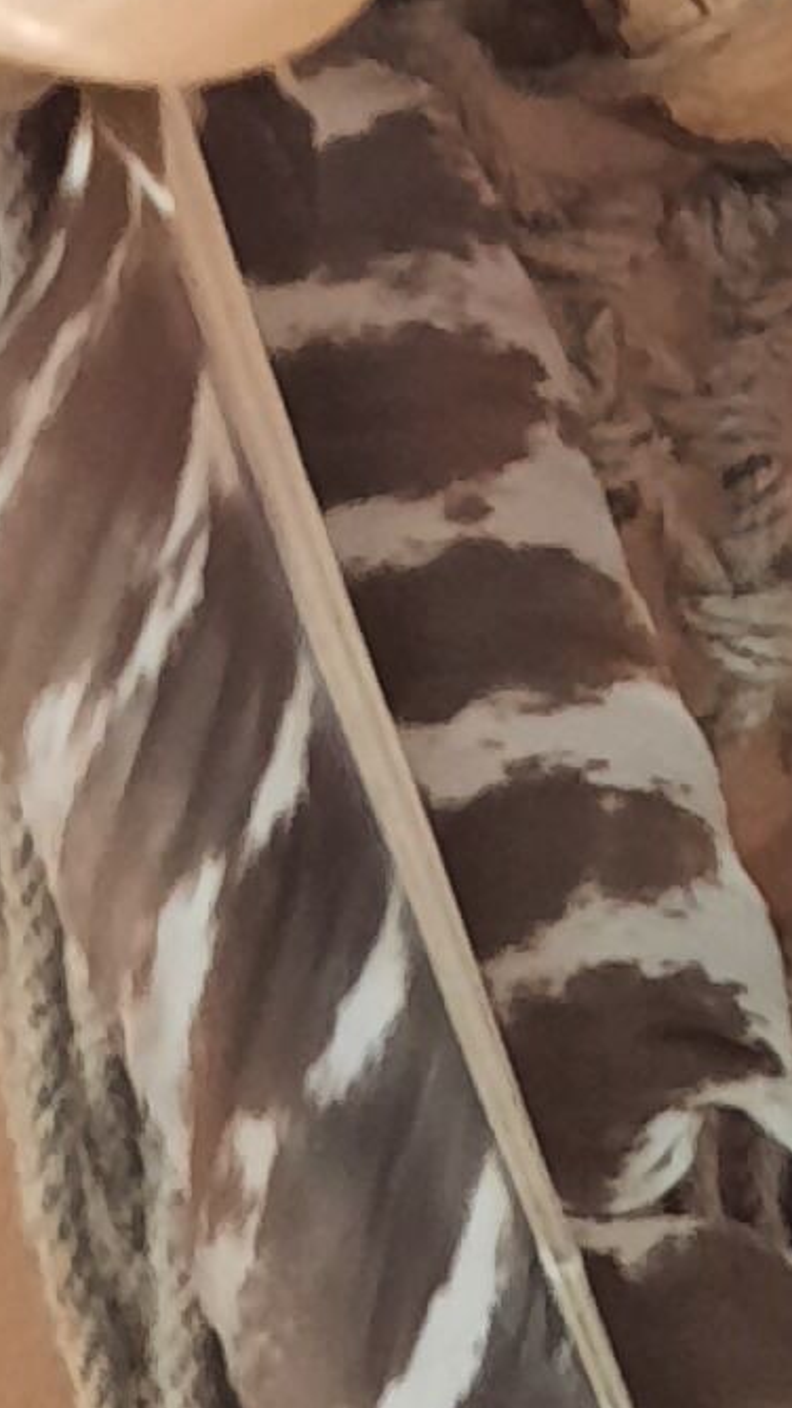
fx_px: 6082
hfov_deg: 7.0
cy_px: -902
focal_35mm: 163
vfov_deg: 12.4
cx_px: 1868
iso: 320
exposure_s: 1/33
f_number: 2
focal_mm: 4.6
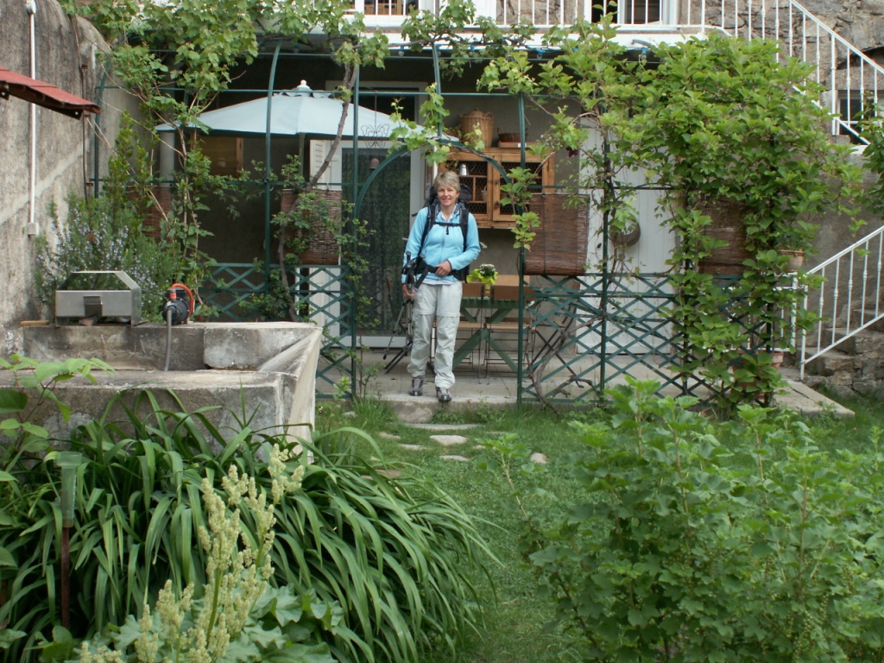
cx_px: 442
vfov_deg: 26.1
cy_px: 332
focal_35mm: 56
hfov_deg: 34.3
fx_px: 1430
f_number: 3.5
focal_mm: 9.35
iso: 50
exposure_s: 1/50
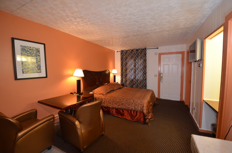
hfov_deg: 100.5
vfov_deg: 77.0
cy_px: 76
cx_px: 116
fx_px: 96
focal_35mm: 15
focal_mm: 10
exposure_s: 1/60
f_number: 3.5
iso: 1000
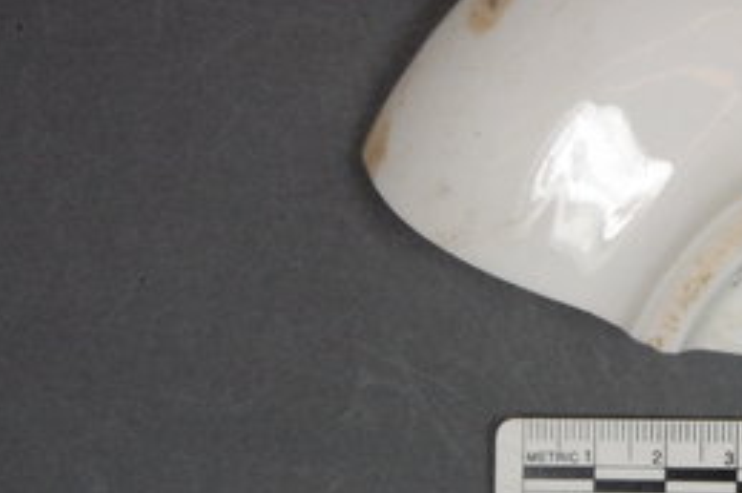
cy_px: 242
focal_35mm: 127
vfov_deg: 10.8
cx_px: 741
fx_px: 2614
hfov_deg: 15.8
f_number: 32
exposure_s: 1/30
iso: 1600
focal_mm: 40
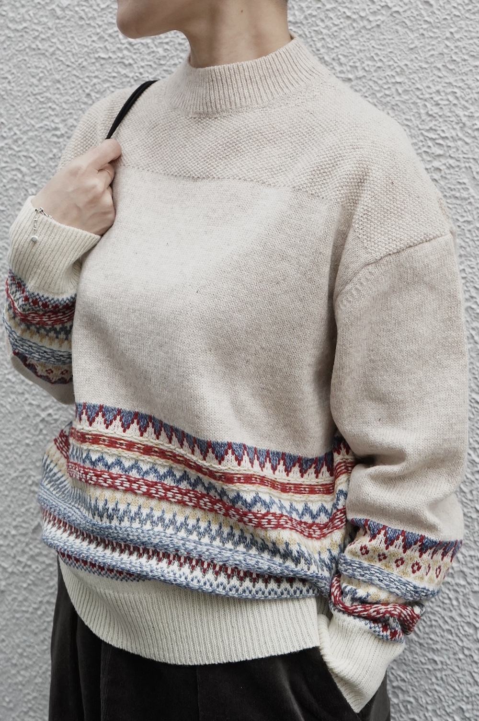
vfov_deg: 54.5
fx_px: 700
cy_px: 360
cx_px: 240
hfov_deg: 37.8
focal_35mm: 35
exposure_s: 1/400
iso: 3200
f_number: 5.6
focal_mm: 35
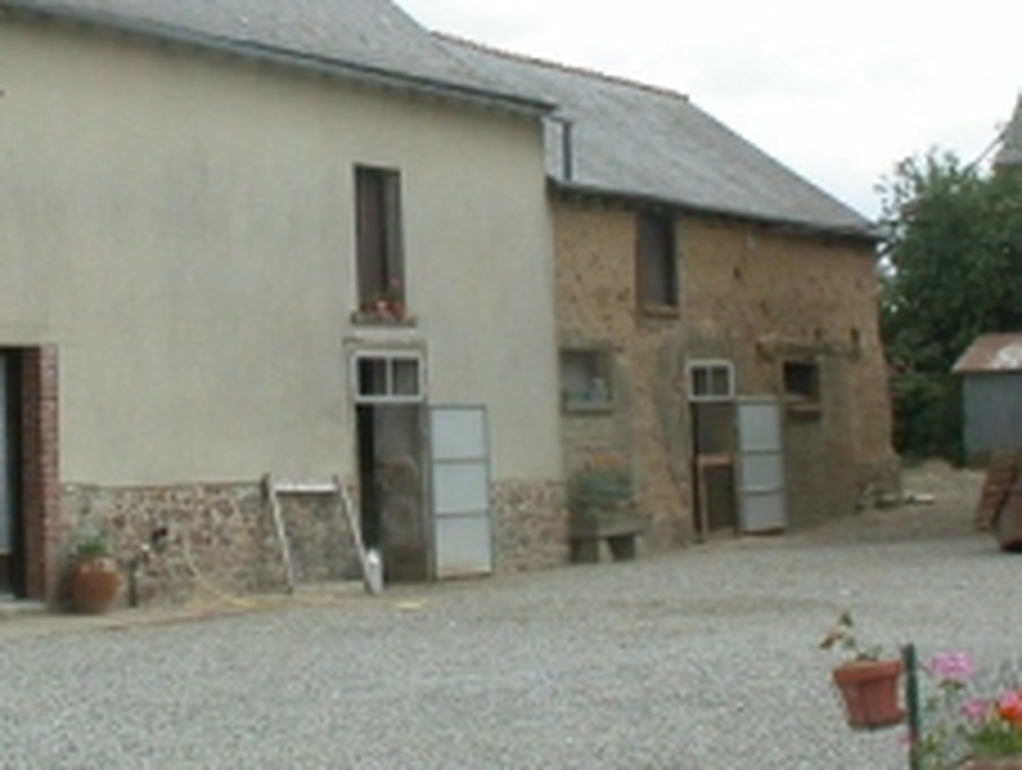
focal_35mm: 114
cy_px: 185
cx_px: 275
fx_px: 3371
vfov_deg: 13.0
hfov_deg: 17.2
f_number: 6.7
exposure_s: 1/224
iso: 100
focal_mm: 7.85
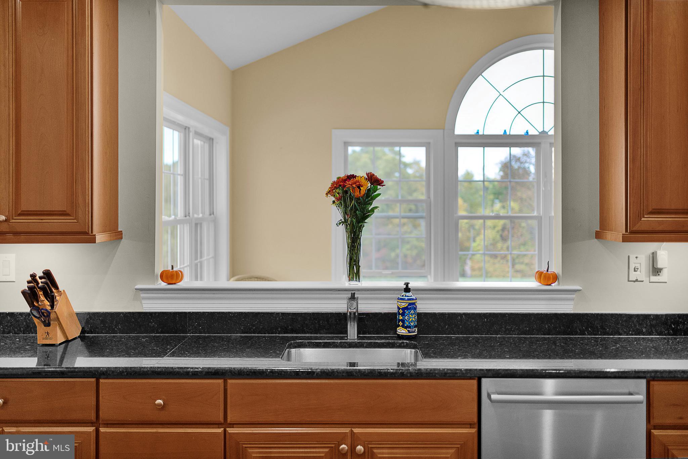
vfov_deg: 37.8
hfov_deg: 54.4
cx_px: 344
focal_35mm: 35
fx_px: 669
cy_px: 230
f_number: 1.8
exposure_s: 1/250
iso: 250
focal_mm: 35
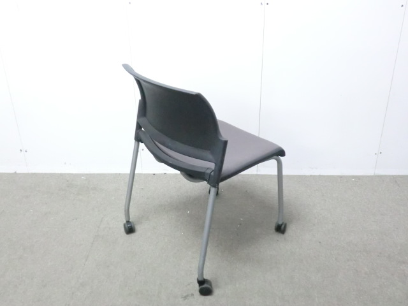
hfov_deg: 49.0
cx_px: 204
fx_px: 448
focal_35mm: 38
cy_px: 153
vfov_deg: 37.7
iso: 800
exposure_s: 1/25
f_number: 3.9
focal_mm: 6.9
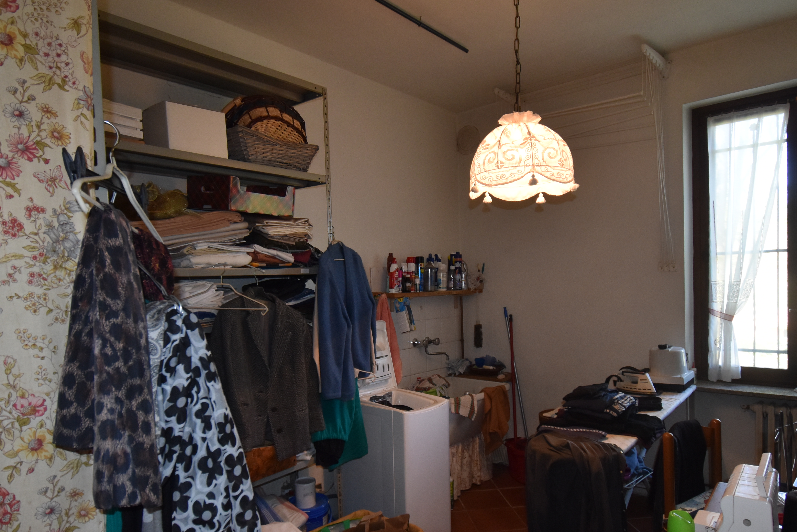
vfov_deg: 54.9
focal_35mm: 23
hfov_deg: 76.1
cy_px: 304
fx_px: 509
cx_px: 400
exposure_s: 1/60
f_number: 4.5
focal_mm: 10
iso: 900
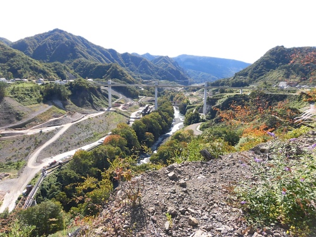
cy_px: 118
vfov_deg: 56.8
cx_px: 158
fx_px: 219
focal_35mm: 24
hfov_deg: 71.6
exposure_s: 1/500
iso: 100
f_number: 3.1
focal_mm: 4.3
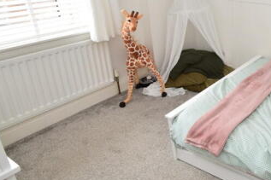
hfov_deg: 50.5
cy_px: 50
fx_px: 233
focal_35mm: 31
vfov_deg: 41.3
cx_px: 262
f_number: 9
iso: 800
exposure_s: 1/125
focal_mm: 10
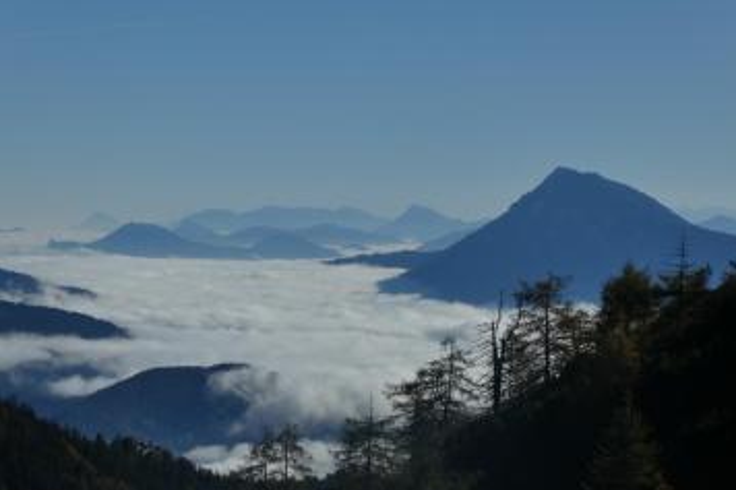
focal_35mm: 142
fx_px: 2902
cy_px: 273
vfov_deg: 9.7
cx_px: 370
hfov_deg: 14.5
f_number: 7.1
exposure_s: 1/1000
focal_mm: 24.2
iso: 80
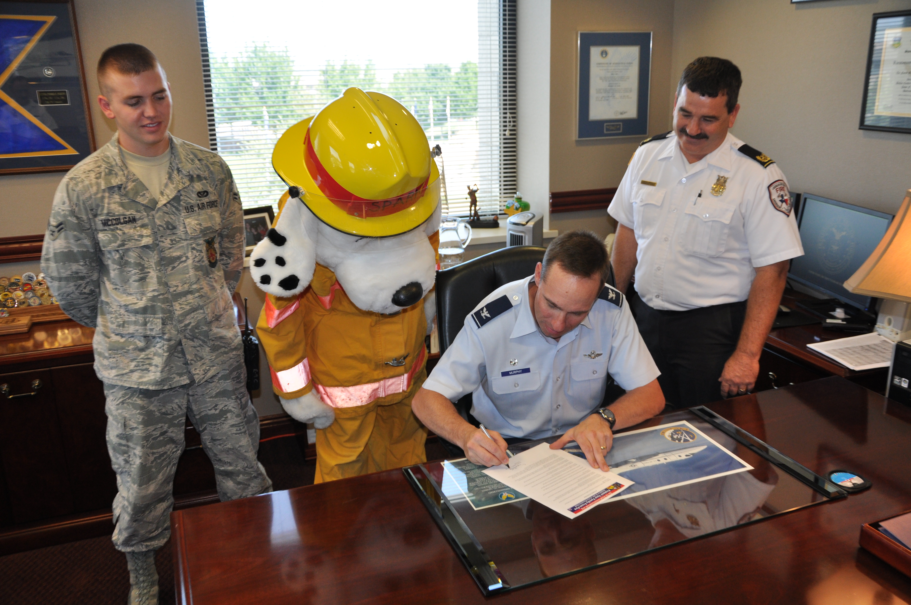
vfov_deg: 41.6
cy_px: 302
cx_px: 456
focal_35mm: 32
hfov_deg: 59.6
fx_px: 796
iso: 450
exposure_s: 1/125
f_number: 3.8
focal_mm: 21
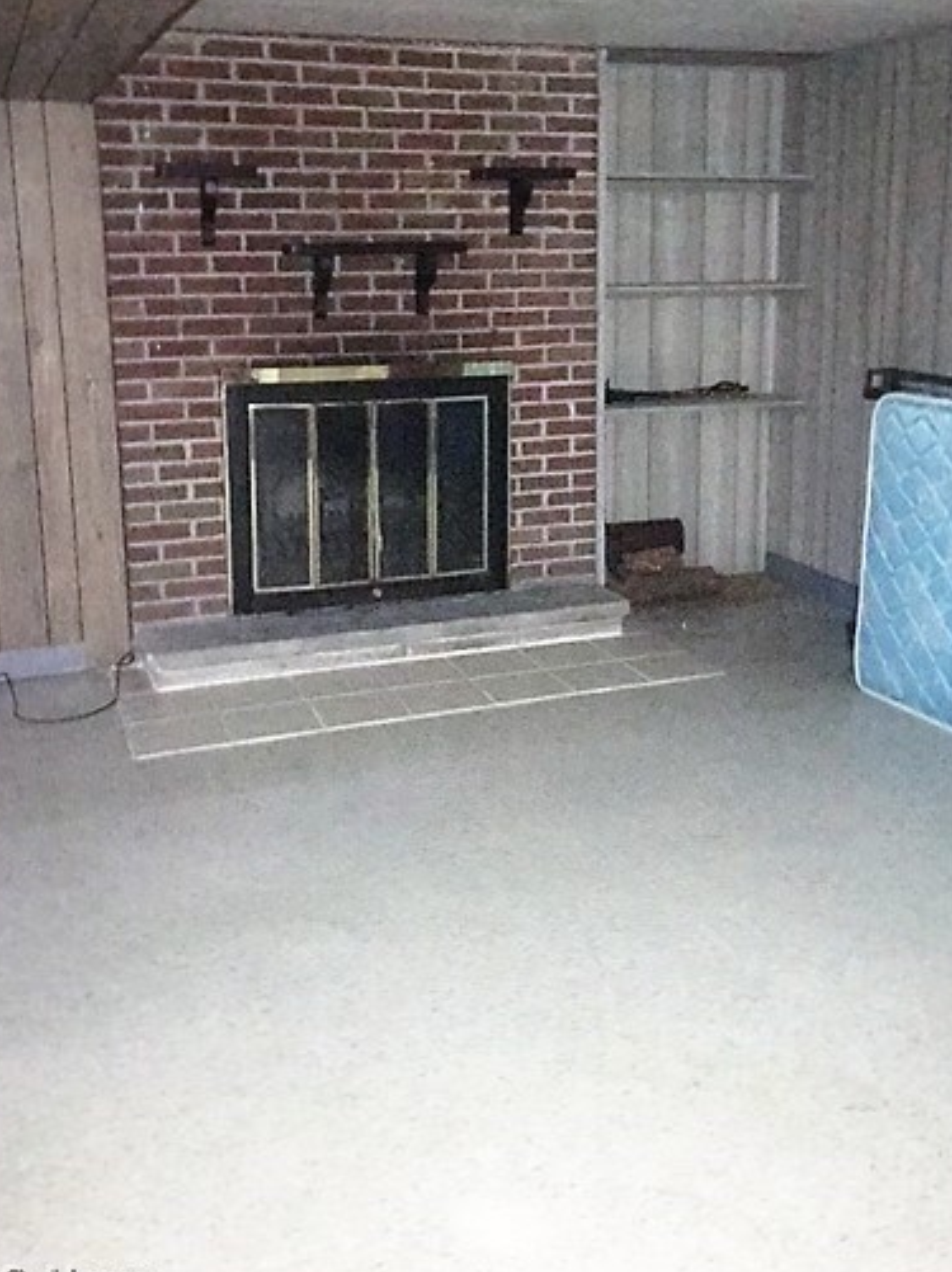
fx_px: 1358
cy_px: 507
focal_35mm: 37
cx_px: 529
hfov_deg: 38.6
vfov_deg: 49.8
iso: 1250
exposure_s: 1/16
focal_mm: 4.15
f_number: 2.2
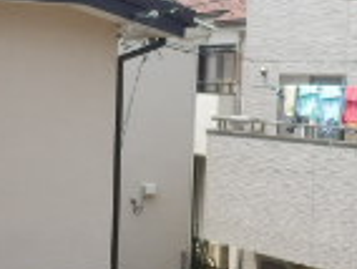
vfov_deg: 13.7
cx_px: 226
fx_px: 1116
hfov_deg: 18.1
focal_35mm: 108
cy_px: 118
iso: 80
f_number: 3
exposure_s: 1/640
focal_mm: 4.2
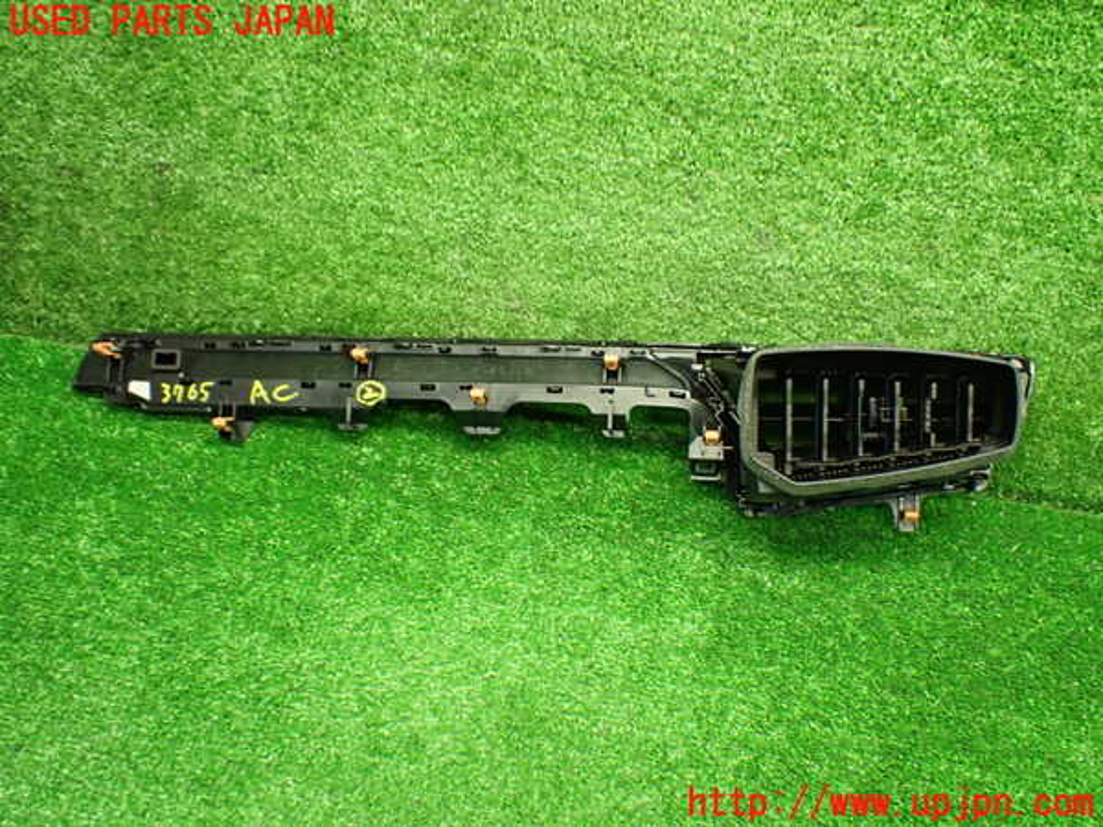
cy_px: 414
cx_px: 552
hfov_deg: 51.4
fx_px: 1147
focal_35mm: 36
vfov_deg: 39.7
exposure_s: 1/60
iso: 800
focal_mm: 6.37
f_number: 2.5
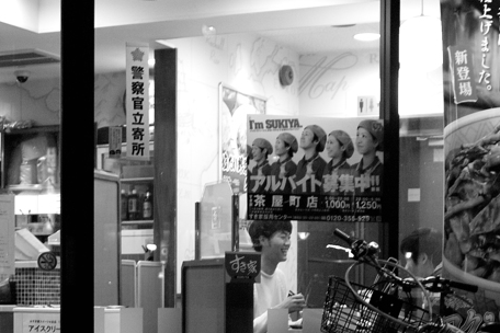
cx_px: 242
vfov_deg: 14.5
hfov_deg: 22.1
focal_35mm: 92
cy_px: 369
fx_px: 1278
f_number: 2.8
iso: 800
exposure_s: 1/100
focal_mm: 24.2
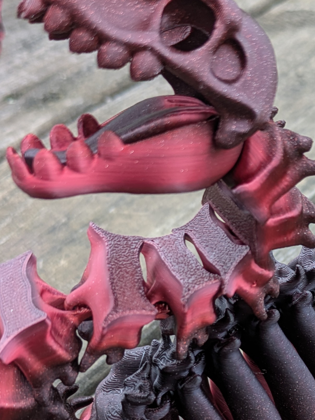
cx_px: 299
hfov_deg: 20.0
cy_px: 340
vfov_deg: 26.5
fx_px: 873
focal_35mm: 72
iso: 56
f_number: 1.89
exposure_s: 1/120
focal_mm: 5.43
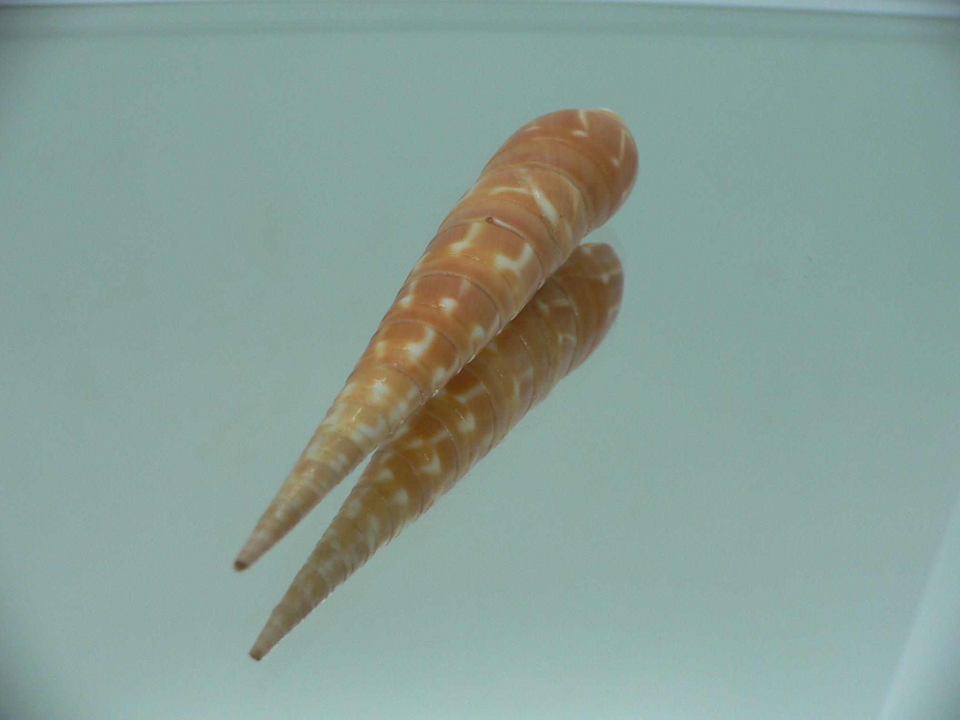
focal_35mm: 35
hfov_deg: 52.6
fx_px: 971
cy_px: 360
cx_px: 480
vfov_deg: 40.7
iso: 80
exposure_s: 1/60
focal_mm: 4.6
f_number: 2.8
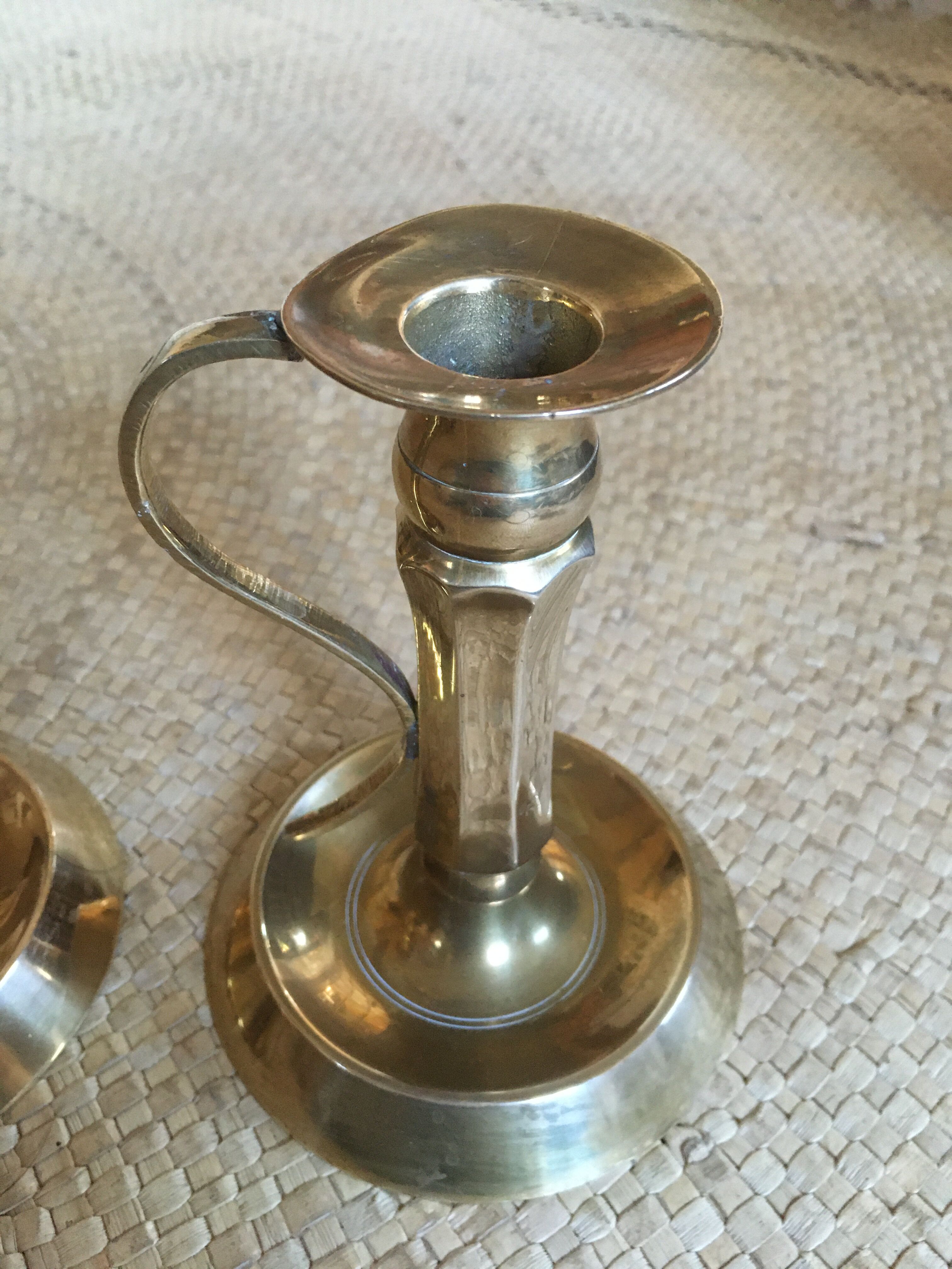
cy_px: 634
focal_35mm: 29
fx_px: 1063
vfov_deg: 61.7
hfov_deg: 48.2
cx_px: 476
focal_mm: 4.15
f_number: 2.2
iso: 250
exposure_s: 1/25
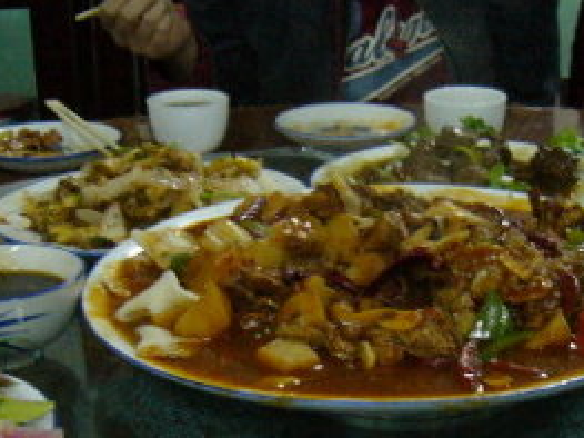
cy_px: 280
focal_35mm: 80
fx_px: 1349
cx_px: 338
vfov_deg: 18.4
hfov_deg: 24.4
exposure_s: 1/8
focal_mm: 5.8
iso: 200
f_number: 2.8
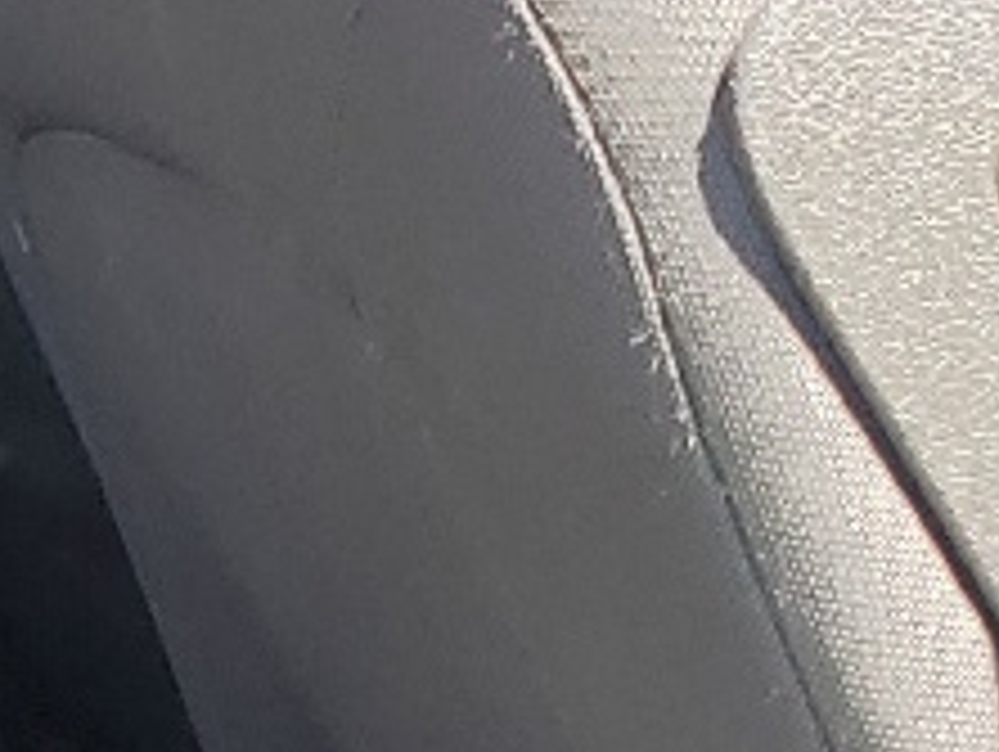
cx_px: -1166
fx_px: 5403
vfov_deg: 7.9
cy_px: 689
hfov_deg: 9.7
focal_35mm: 187
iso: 50
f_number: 1.5
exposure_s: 1/312
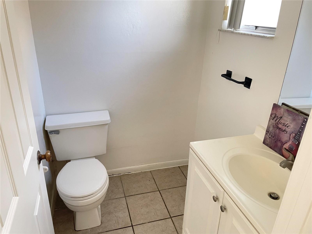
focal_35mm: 26
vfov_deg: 53.1
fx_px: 234
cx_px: 156
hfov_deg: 67.3
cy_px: 117
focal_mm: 4.2
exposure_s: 1/60
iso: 250
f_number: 1.6
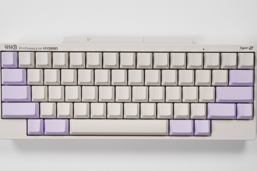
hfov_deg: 30.5
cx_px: 127
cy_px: 98
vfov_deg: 20.6
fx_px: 471
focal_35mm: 66
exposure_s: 1/13
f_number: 22
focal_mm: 50
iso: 800
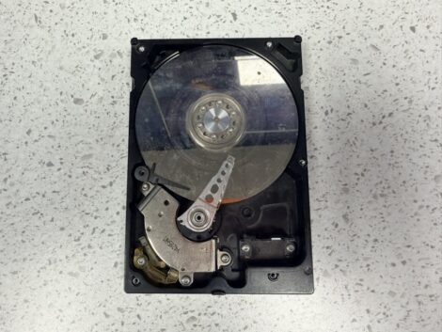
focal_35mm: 24
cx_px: 221
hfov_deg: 71.6
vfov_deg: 56.9
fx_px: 307
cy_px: 166
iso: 320
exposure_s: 1/120
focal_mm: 2.22
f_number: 2.2
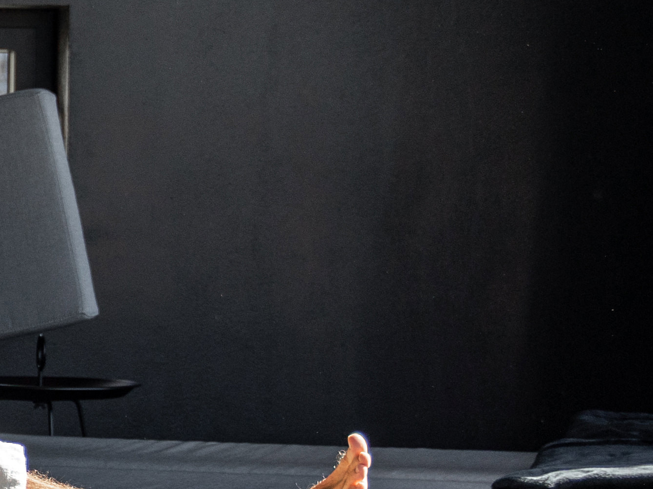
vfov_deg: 7.7
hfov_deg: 9.5
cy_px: 328
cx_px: -705
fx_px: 3631
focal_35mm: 193
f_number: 2.8
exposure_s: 1/400
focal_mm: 38.3
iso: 100
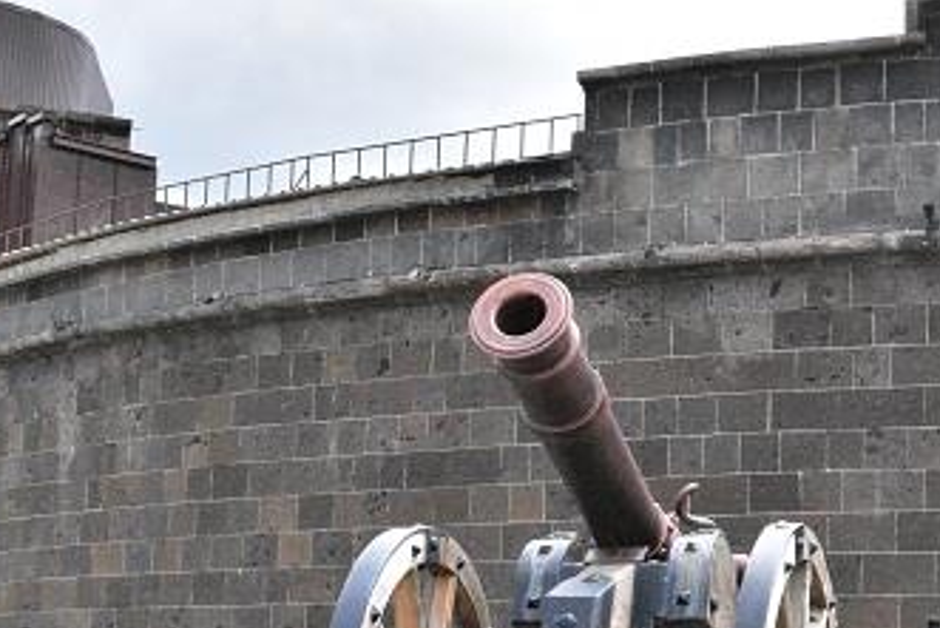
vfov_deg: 19.9
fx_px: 1776
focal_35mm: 68
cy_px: 475
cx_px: 846
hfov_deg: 28.5
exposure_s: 1/800
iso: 3200
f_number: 18
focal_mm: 20
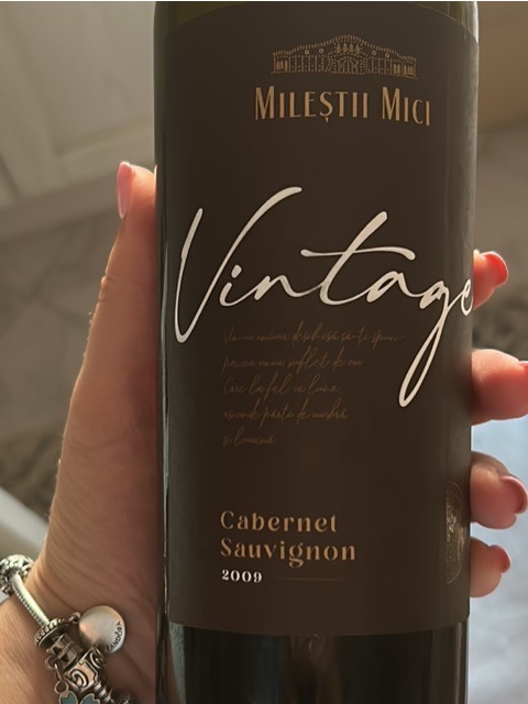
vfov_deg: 32.7
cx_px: 264
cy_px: 352
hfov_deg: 24.8
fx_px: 1200
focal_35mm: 59
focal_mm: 5.7
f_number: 1.5
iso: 500
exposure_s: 1/44
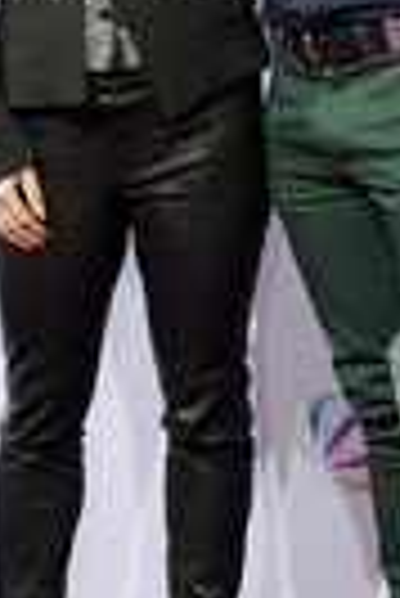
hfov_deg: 10.9
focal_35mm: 126
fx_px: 2094
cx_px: 213
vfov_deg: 16.2
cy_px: 148
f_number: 5.6
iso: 640
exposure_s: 1/160
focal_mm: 42
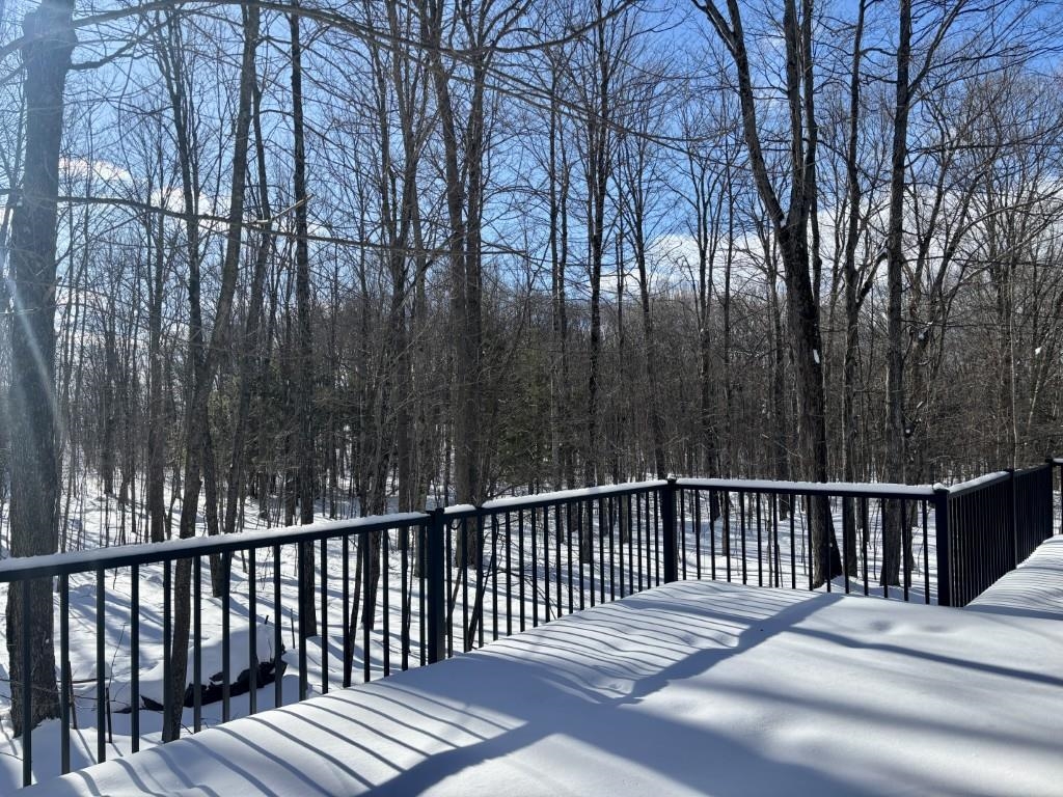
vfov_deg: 53.1
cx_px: 532
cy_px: 398
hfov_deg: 67.3
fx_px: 798
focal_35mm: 26
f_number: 1.6
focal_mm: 5.96
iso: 50
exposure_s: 1/2933
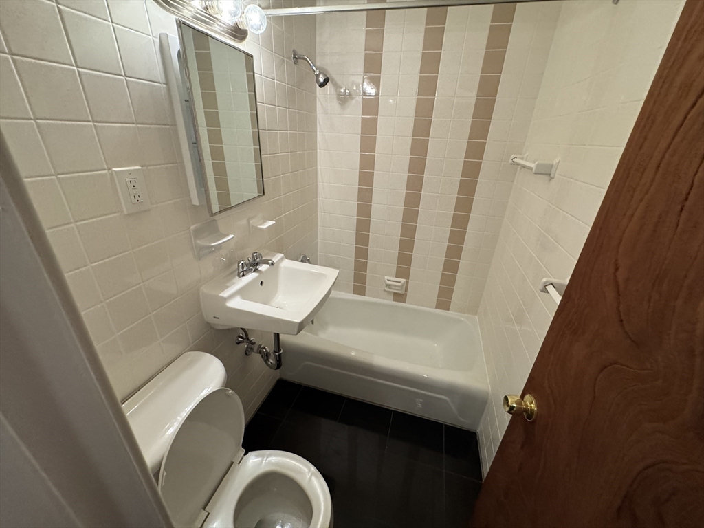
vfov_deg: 85.7
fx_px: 285
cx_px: 352
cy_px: 264
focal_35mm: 14
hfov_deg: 102.1
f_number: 2.2
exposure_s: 1/120
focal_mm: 2.22
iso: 320
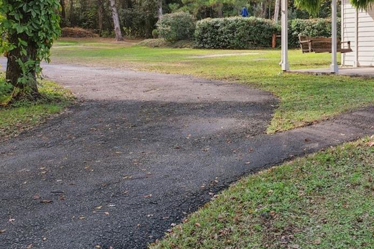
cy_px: 53
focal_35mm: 51
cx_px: 371
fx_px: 530
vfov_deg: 26.0
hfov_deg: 35.3
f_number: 2.8
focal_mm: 8.4
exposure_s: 1/250
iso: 100
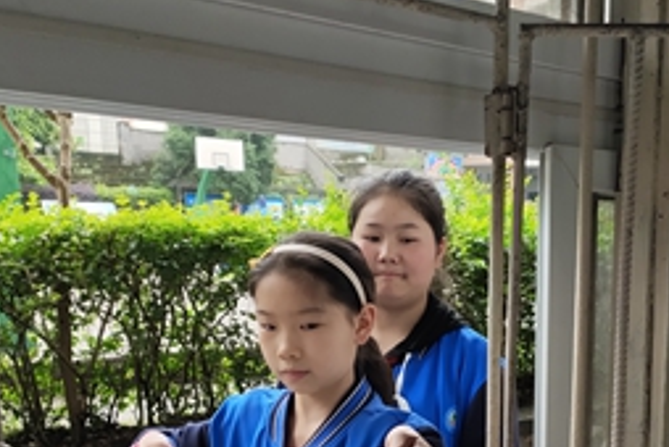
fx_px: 874
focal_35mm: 47
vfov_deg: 27.3
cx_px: 445
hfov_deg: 41.3
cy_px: 435
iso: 105
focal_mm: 4.76
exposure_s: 1/210
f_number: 1.79
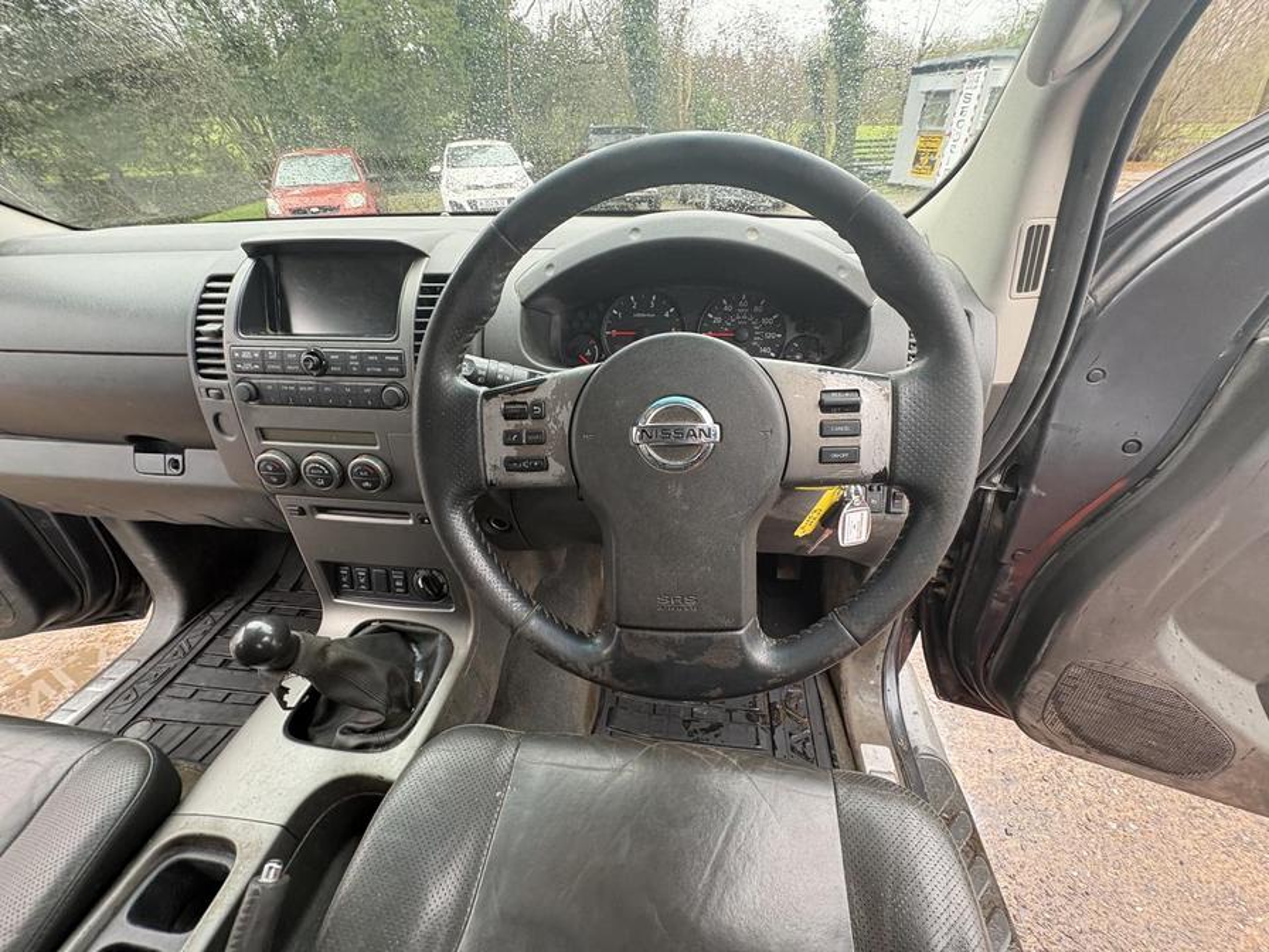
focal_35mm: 14
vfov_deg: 85.7
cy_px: 476
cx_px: 634
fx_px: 513
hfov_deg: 102.1
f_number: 2.2
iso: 200
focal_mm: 2.22
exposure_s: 1/71
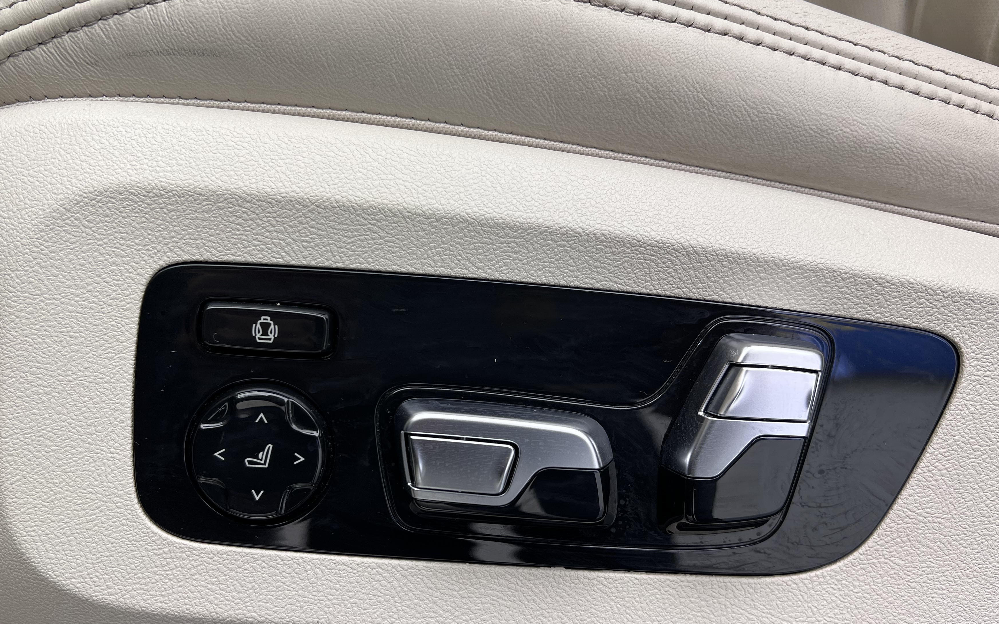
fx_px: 871
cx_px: 468
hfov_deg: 59.6
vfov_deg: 39.4
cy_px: 331
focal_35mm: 32
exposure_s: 1/100
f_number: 1.5
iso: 40
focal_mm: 5.7
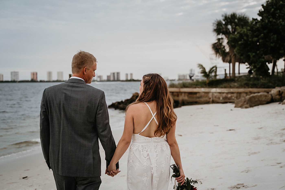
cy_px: 95
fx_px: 372
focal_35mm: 47
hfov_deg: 41.9
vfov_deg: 28.6
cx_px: 142
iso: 640
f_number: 2.8
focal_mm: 47
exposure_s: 1/500
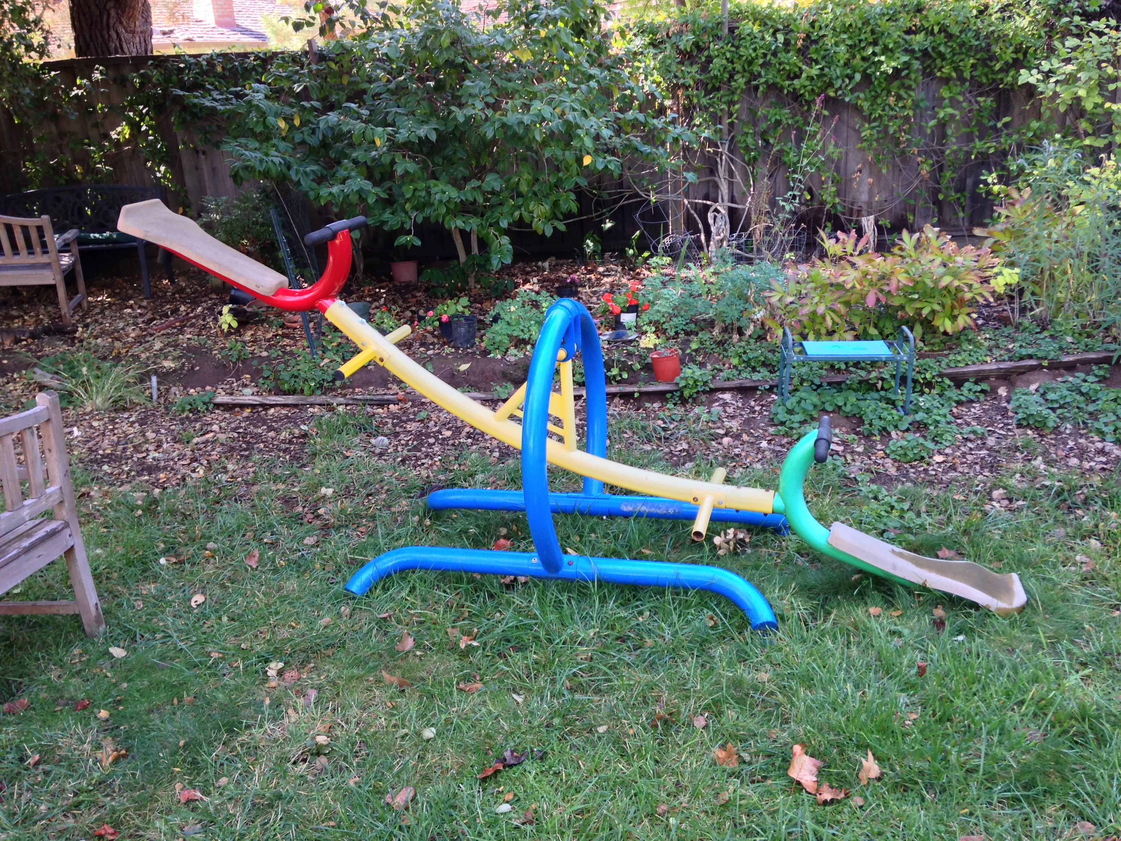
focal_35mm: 33
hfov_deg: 55.4
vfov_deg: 42.9
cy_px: 420
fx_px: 1069
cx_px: 560
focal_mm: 4.12
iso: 64
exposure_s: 1/60
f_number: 2.4
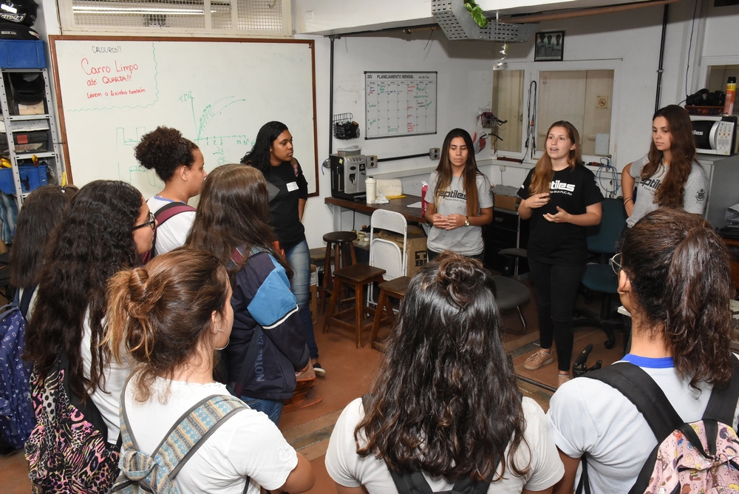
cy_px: 247
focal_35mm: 30
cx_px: 370
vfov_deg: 43.7
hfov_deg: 61.9
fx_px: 616
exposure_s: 1/60
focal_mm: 20
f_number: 13
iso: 2000
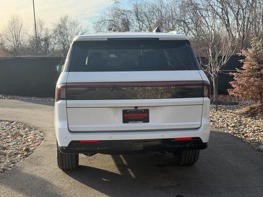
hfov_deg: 36.8
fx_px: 395
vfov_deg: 28.0
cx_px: 126
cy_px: 99
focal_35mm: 52
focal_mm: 6.76
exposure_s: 1/2273
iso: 100
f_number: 1.78
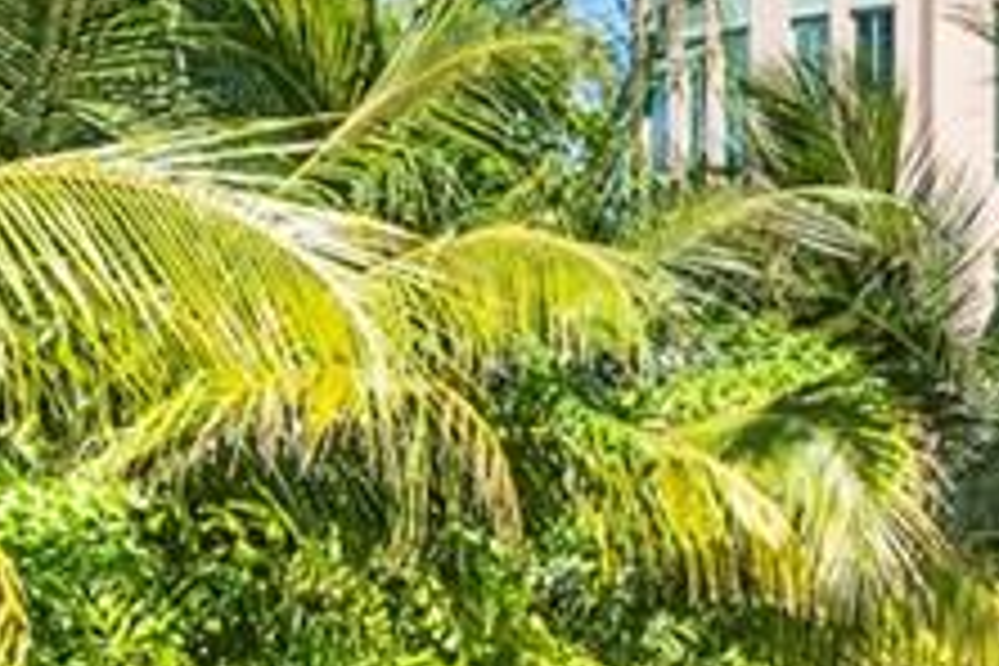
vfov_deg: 13.5
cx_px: 675
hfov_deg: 20.1
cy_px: 574
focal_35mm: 101
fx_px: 2803
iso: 320
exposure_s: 1/60
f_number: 10
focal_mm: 14
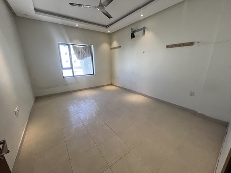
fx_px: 87
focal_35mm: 13
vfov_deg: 89.9
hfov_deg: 106.2
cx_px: 116
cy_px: 86
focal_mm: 1.57
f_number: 1.8
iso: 125
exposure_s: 1/100
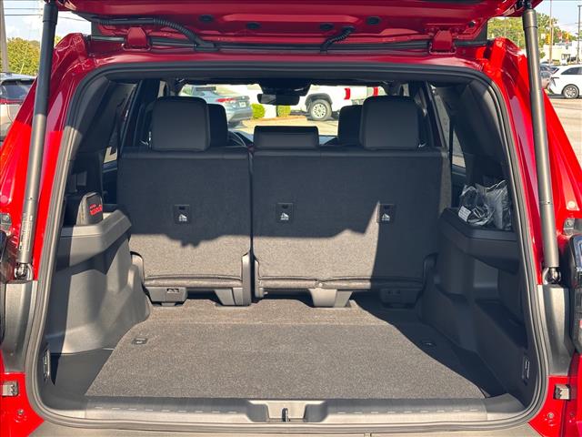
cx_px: 291
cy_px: 218
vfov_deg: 30.3
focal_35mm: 48
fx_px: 807
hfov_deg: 39.7
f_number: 1.78
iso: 64
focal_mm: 6.86
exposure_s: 1/364
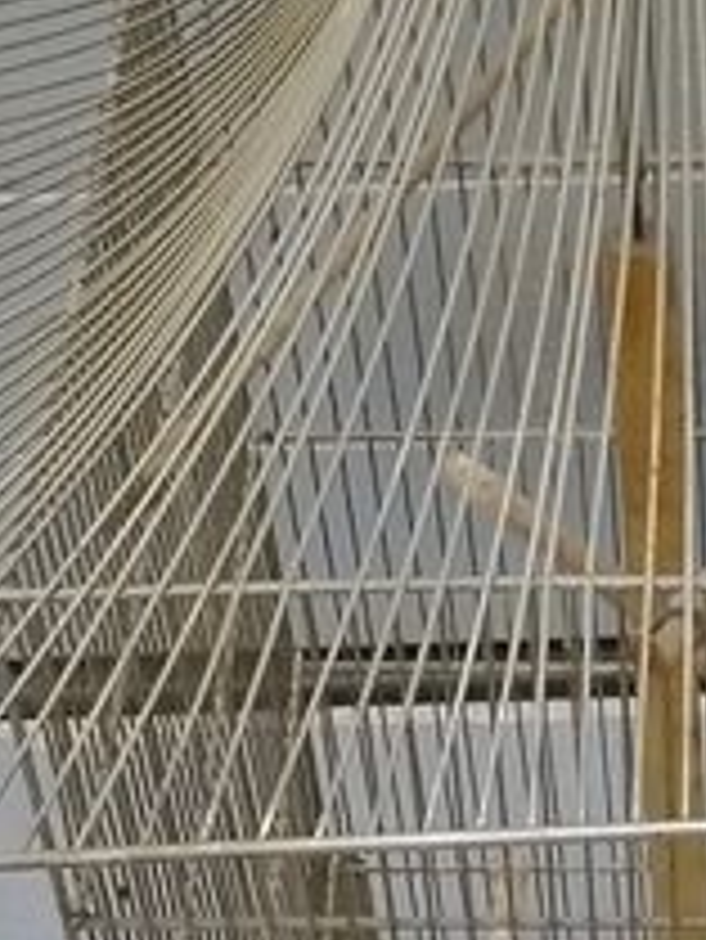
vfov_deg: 16.1
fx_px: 3124
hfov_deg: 12.7
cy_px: 1259
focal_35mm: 115
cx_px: 749
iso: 1409
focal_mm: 5.56
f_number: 1.8
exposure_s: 1/33.3
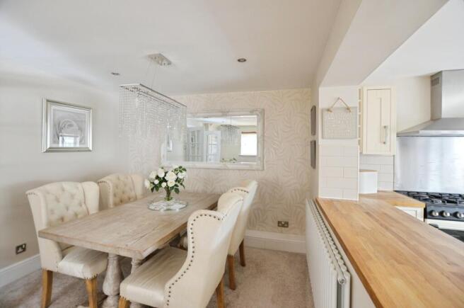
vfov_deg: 77.1
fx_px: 193
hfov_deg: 100.5
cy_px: 154
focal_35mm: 15
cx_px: 232
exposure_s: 1/60
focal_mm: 10
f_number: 4
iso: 800
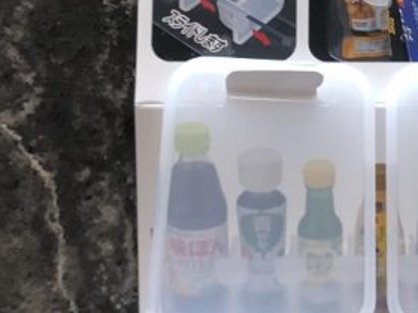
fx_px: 1075
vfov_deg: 16.5
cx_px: 370
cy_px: 76
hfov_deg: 21.6
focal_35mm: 89
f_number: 1.8
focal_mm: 3.99
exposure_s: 1/30
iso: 100
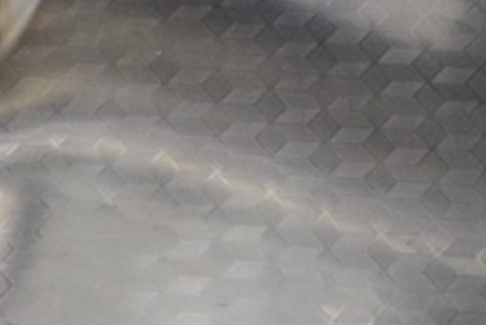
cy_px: -381
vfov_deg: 3.1
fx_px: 5930
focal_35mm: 439
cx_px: -379
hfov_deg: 4.6
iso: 2000
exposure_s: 1/25
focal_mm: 38
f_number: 5.6
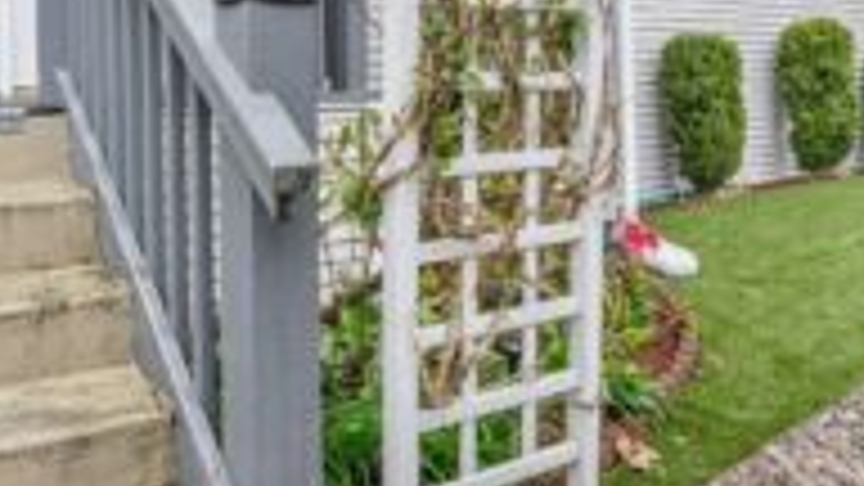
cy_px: 61
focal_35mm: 35
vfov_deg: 32.3
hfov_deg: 55.7
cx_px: 306
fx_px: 802
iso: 100
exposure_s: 1/8
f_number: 11
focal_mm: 16
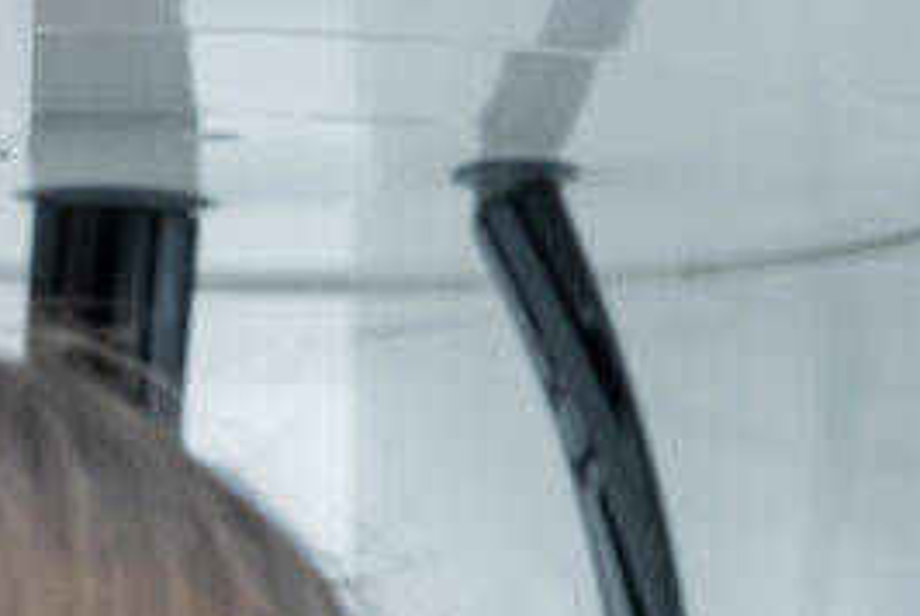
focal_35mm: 289
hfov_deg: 7.0
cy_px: 1274
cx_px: 1207
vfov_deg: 4.7
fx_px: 7394
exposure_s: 1/80
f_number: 4
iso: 500
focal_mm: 50
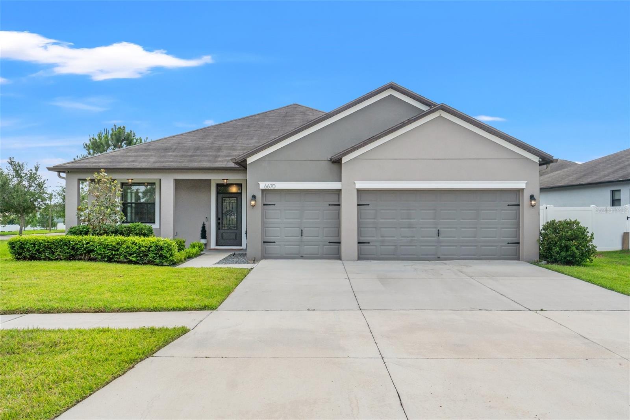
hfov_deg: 61.9
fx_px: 525
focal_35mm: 30
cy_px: 210
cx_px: 315
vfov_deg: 43.6
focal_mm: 20
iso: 400
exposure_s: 1/1600
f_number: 7.1
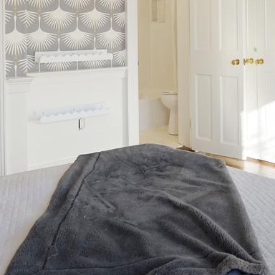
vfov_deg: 31.3
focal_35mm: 51
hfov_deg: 32.4
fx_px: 458
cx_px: 225
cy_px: 10
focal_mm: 16
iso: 1250
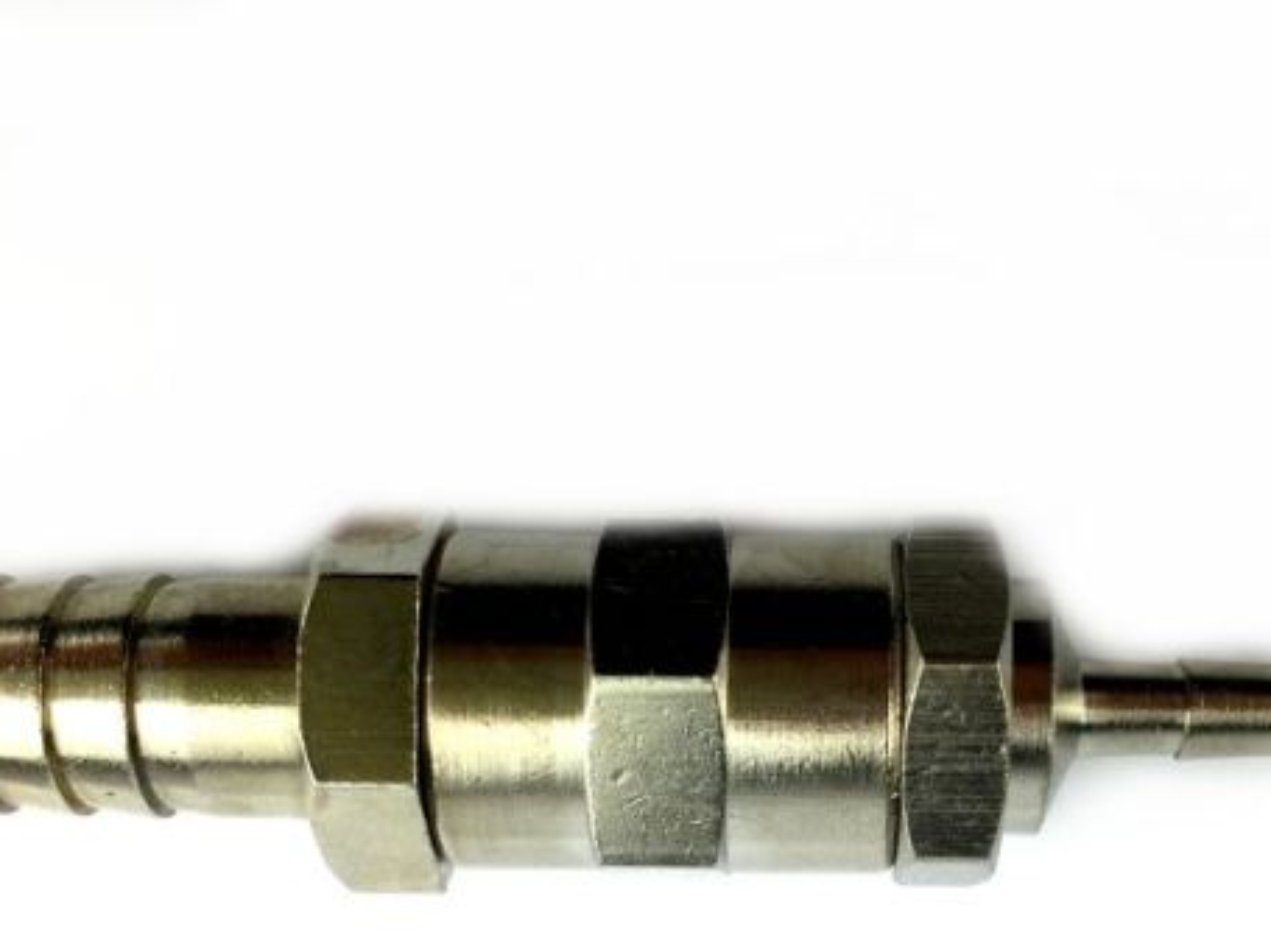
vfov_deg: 27.7
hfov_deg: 37.4
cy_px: 829
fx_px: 1872
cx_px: 735
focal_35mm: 51
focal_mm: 4.15
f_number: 2.2
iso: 32
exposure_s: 1/370
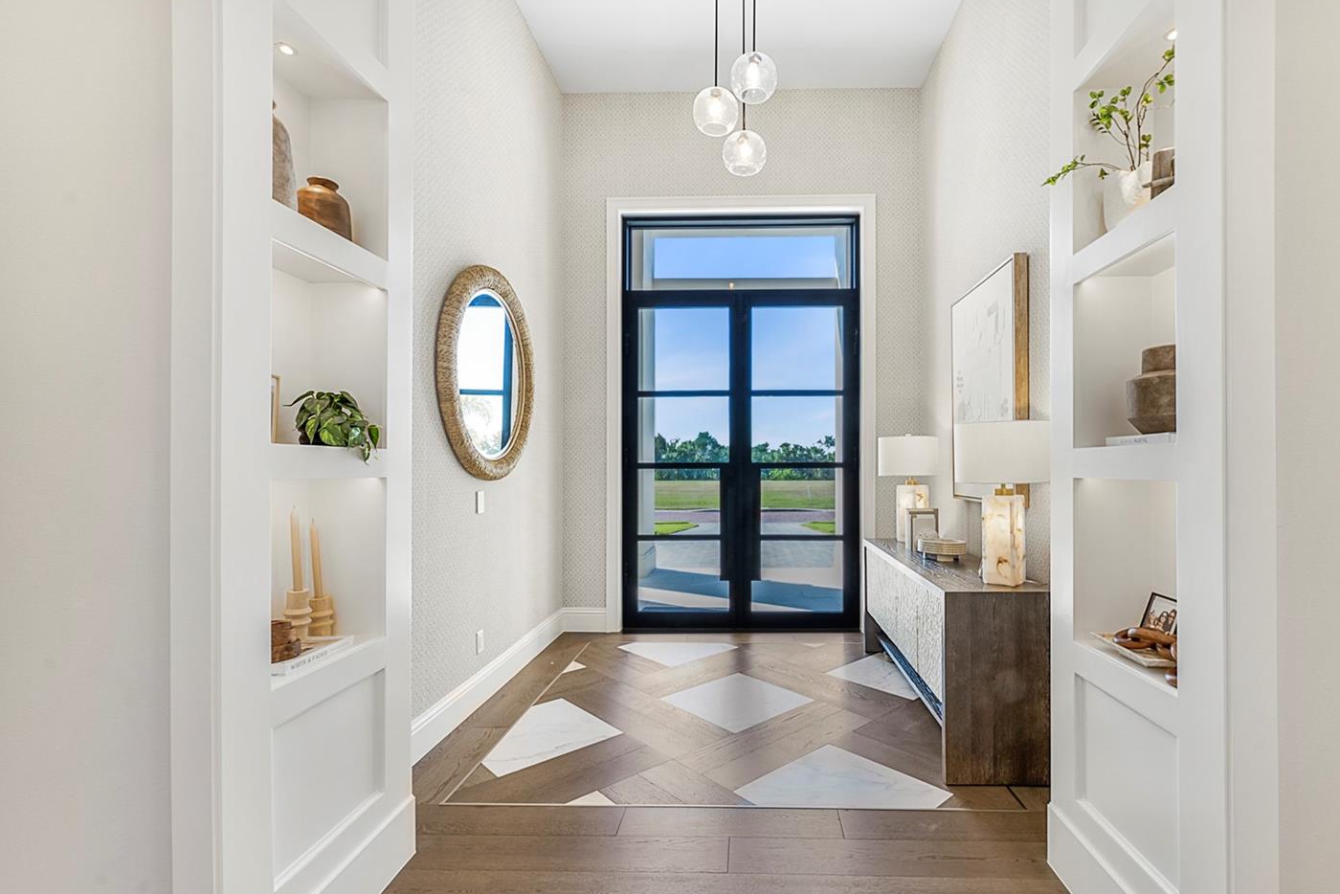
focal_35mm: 16
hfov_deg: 96.4
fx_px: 596
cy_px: 437
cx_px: 736
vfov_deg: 73.8
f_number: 13
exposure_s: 1/8
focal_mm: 14
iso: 100
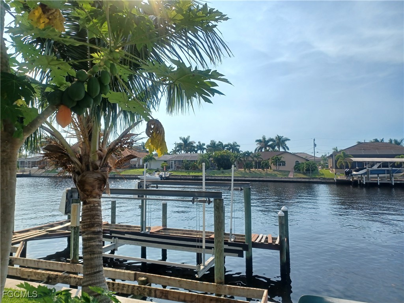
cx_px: 202
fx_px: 292
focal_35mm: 25
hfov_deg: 69.4
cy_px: 152
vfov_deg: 54.9
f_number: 1.8
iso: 32
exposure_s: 1/683
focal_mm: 4.6
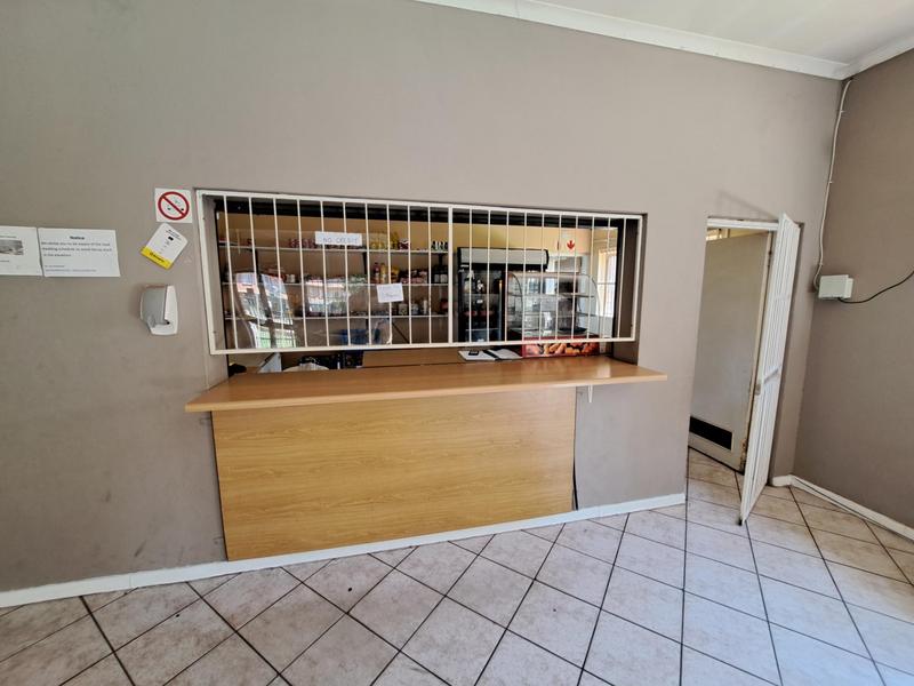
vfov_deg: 89.9
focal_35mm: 13
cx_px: 457
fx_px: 343
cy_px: 343
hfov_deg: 106.2
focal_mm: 1.74
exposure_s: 1/50
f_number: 2.2
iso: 200
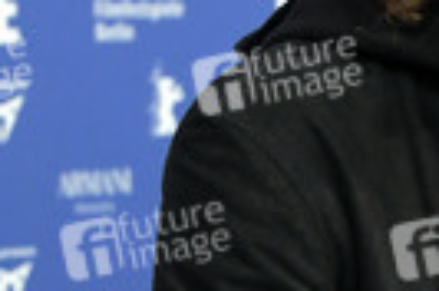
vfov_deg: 5.7
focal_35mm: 238
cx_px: 520
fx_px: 2895
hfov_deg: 8.6
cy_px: -7
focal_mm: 70
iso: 2000
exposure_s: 1/250
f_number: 5.6
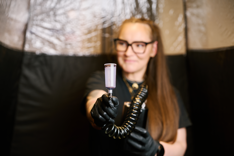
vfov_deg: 21.6
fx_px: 409
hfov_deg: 31.9
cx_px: 117
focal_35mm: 63
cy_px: 78
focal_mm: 63
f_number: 2
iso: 320
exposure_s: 1/125
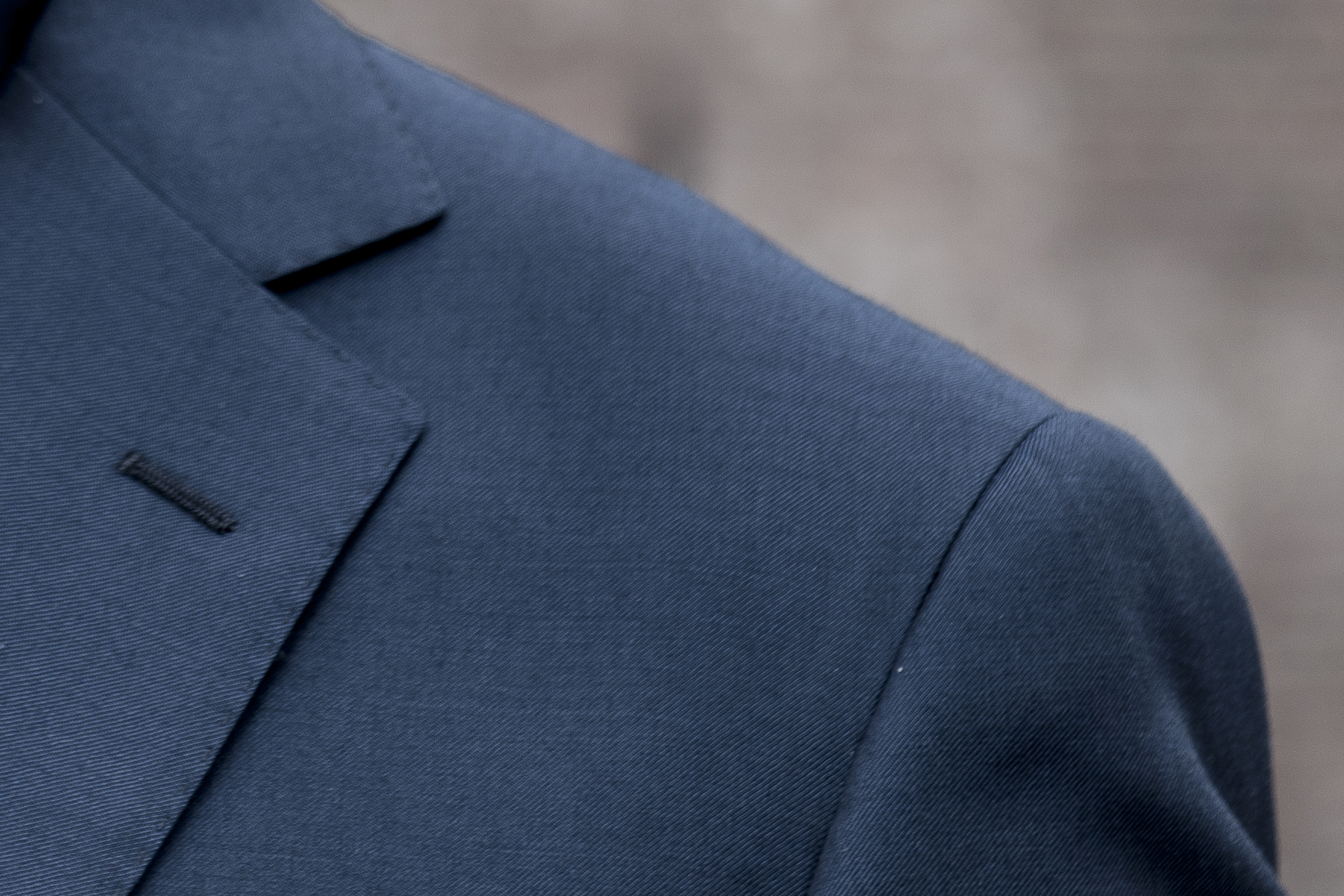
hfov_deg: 8.6
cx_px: 8
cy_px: -435
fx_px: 8885
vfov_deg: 5.7
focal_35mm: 238
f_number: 4.5
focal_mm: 70
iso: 100
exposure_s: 1/200
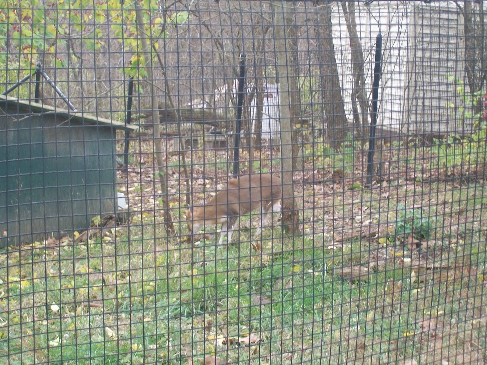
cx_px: 244
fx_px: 1224
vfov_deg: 17.0
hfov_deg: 22.5
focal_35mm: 87
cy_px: 182
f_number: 4.3
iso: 80
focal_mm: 14.3
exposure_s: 1/60
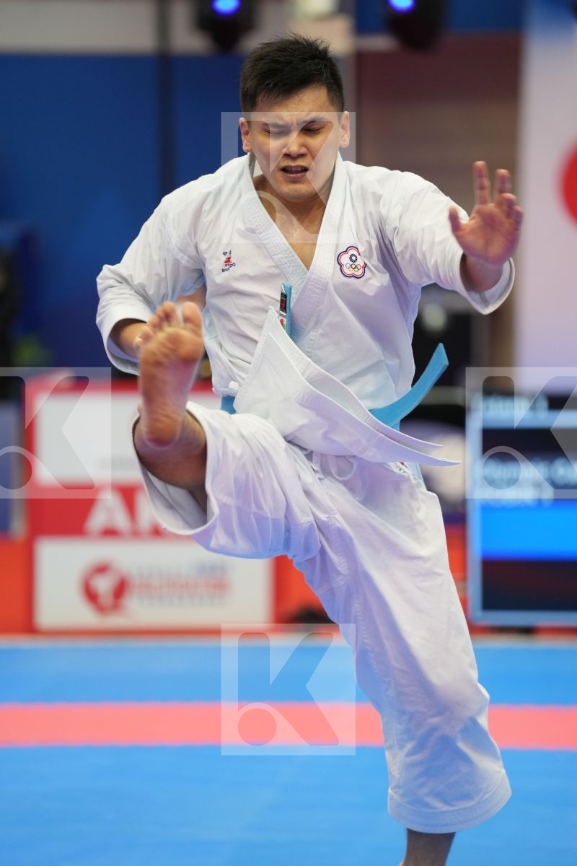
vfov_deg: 10.3
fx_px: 4808
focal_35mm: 200
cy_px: 433
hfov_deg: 6.9
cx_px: 288
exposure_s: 1/500
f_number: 2.8
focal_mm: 200
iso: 1250
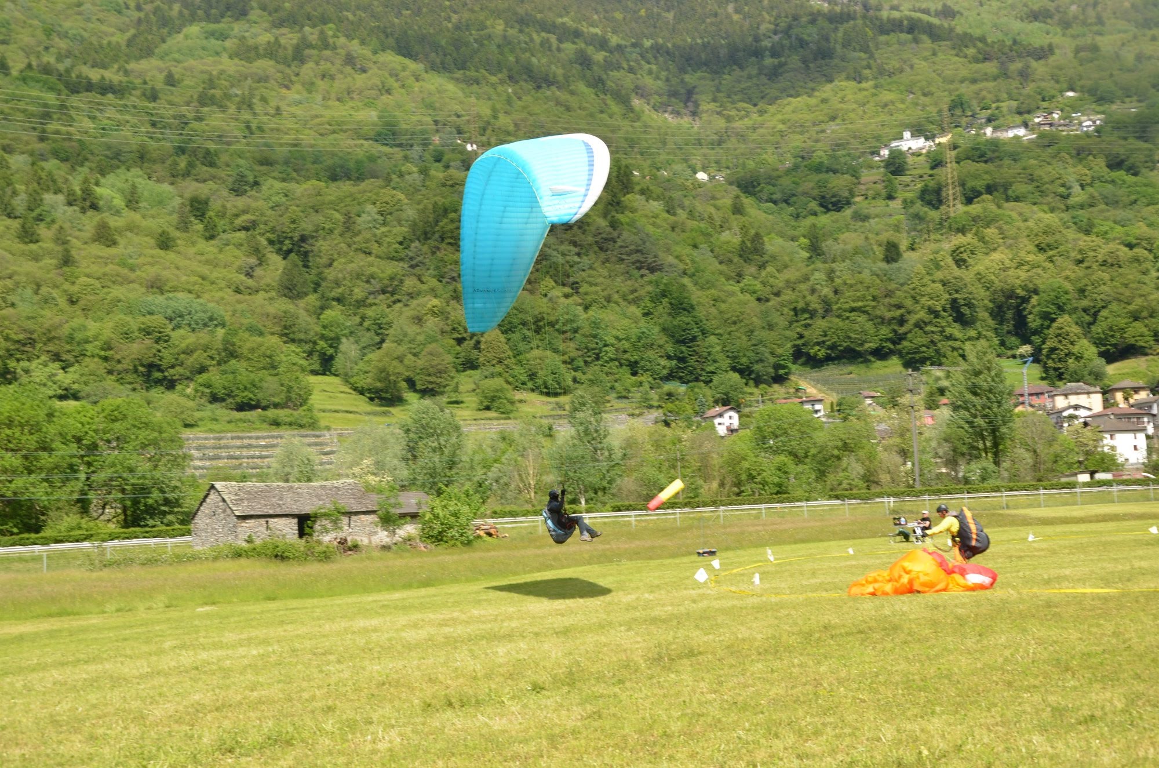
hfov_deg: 41.2
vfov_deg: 28.0
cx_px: 580
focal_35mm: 48
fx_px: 1542
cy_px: 384
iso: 160
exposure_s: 1/250
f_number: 8
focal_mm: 32
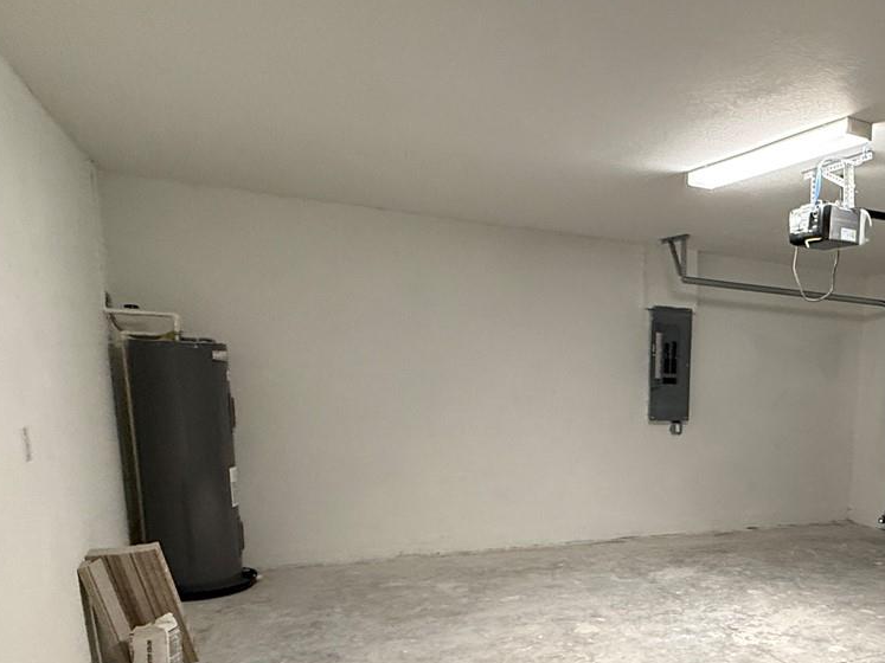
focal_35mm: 30
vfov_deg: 44.9
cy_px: 510
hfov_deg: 53.9
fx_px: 767
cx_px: 762
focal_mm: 2.22
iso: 500
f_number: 2.2
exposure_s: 1/120
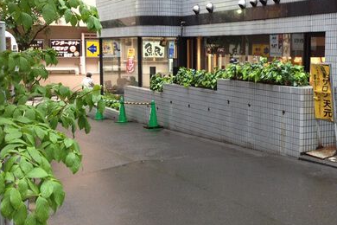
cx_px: 250
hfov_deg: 34.9
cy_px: 95
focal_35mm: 56
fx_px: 524
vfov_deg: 24.2
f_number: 2.4
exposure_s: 1/30
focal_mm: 4.28
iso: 50
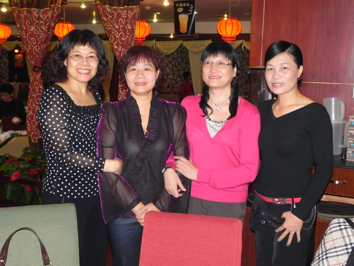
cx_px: 177
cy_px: 133
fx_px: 470
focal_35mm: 46
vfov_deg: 31.5
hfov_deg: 41.2
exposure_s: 1/30
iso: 200
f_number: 3.2
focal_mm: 8.2
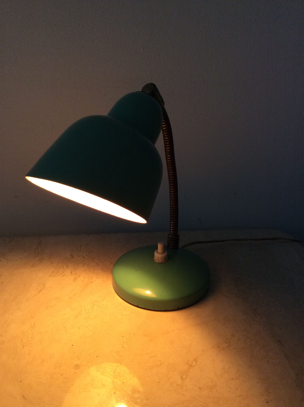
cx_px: 152
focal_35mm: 32
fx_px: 376
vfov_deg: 56.9
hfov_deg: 44.1
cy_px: 204
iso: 64
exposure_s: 1/25
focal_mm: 3.3
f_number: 2.4
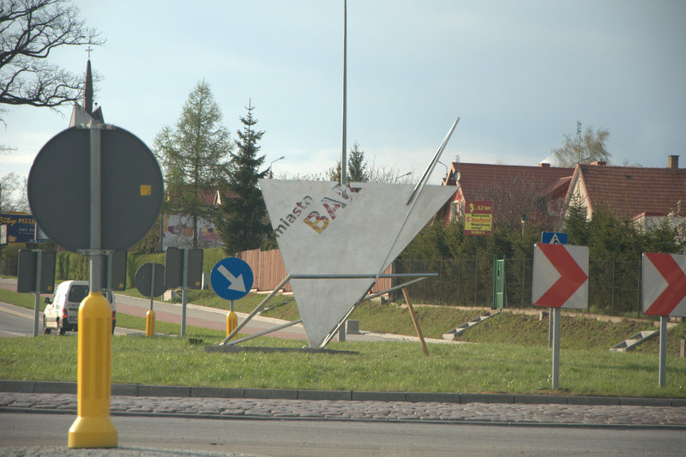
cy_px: 228
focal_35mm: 158
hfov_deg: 13.0
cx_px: 343
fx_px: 3000
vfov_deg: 8.7
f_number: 8
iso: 400
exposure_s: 1/1000
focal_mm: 105
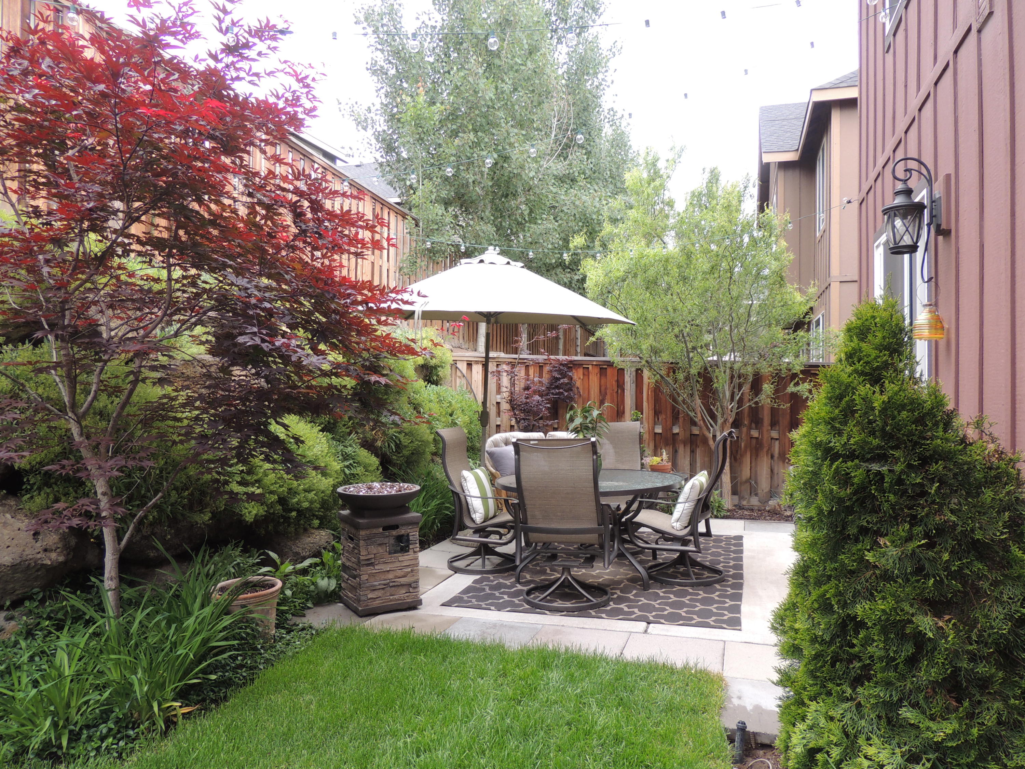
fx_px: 711
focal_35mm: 24
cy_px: 384
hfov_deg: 71.6
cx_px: 512
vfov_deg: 56.8
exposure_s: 1/100
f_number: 3
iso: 100
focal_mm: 4.3
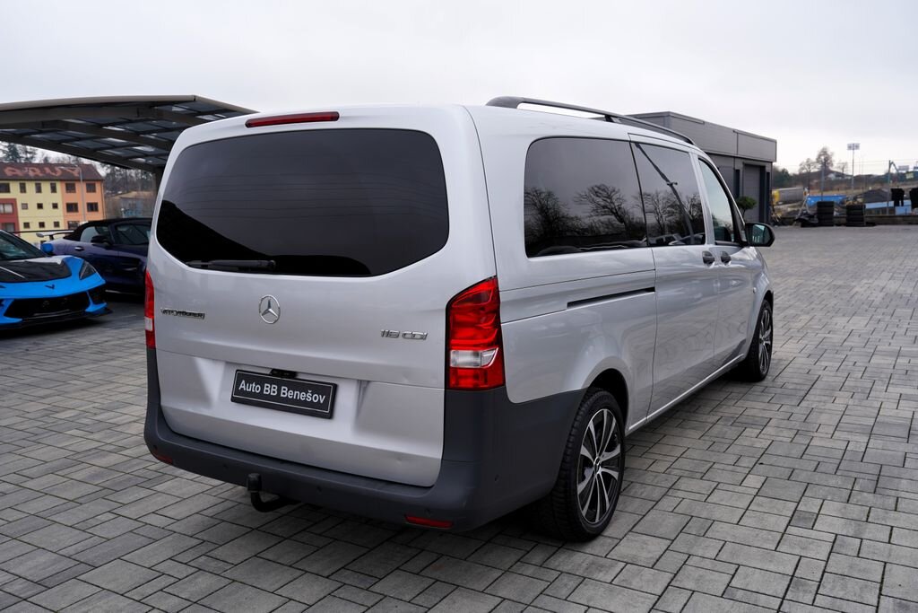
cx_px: 459
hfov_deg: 60.3
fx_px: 791
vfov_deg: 42.3
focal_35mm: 31
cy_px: 306
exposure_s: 1/125
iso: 100
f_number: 5
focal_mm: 31
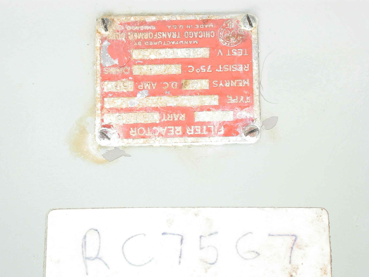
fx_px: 1556
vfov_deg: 10.2
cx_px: 184
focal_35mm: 146
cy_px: 138
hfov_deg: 13.5
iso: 100
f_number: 4.9
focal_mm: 30.2
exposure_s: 1/12.2
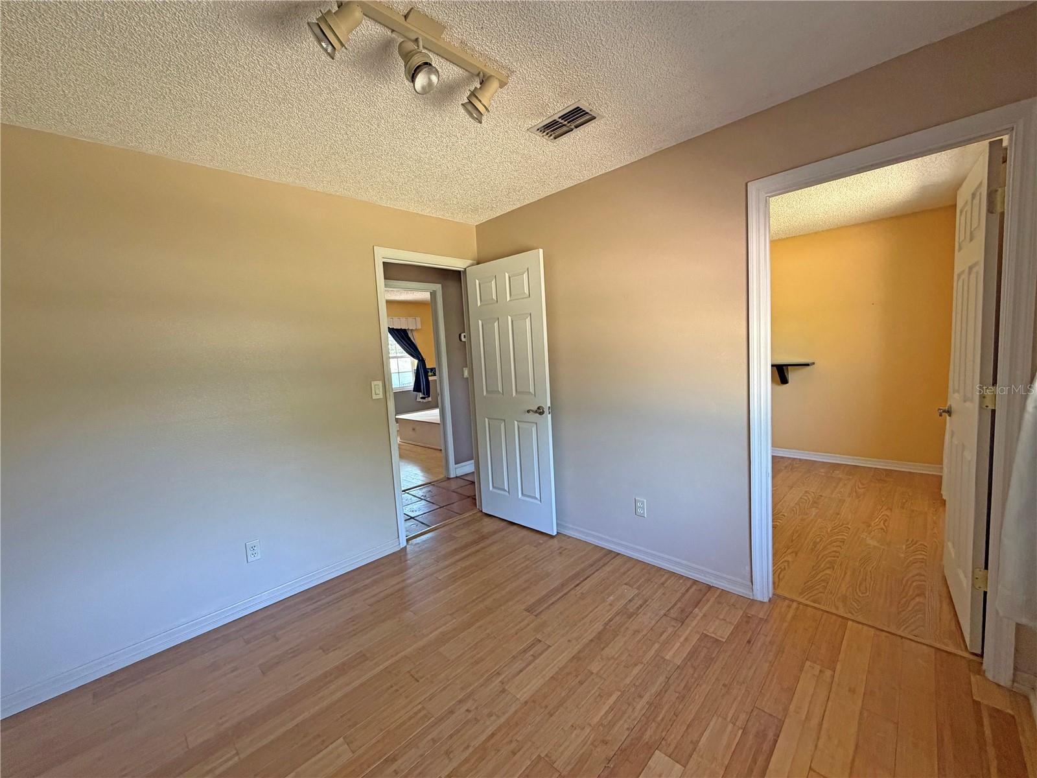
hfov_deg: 102.1
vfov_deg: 85.7
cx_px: 518
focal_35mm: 14
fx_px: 419
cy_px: 389
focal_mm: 2.22
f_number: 2.2
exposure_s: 1/114
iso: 320
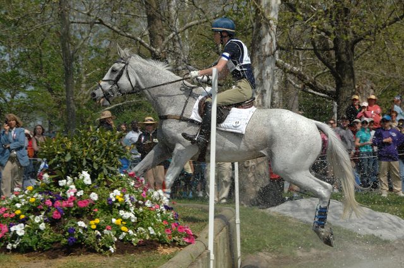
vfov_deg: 11.1
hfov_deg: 16.7
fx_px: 1379
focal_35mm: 123
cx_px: 202
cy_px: 134
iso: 500
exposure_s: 1/1000
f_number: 9.5
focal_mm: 82
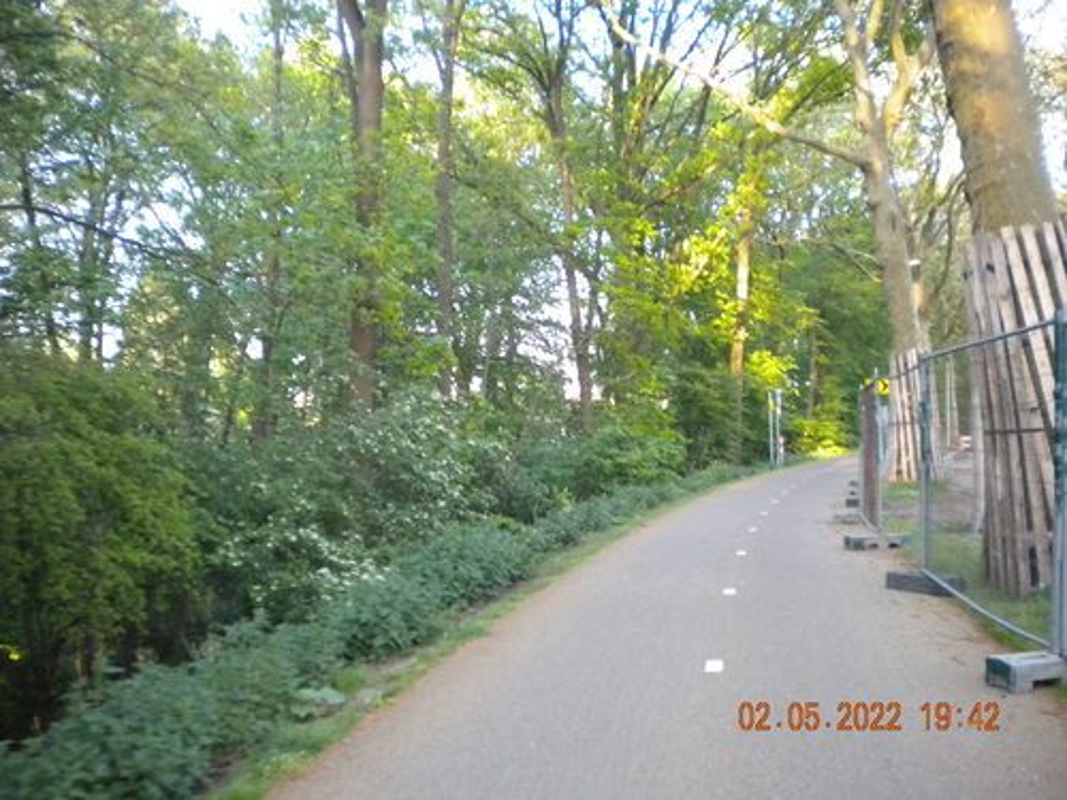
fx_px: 1079
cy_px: 400
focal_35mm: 35
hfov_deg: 52.6
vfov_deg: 40.7
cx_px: 534
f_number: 3.1
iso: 400
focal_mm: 6.3
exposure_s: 1/130
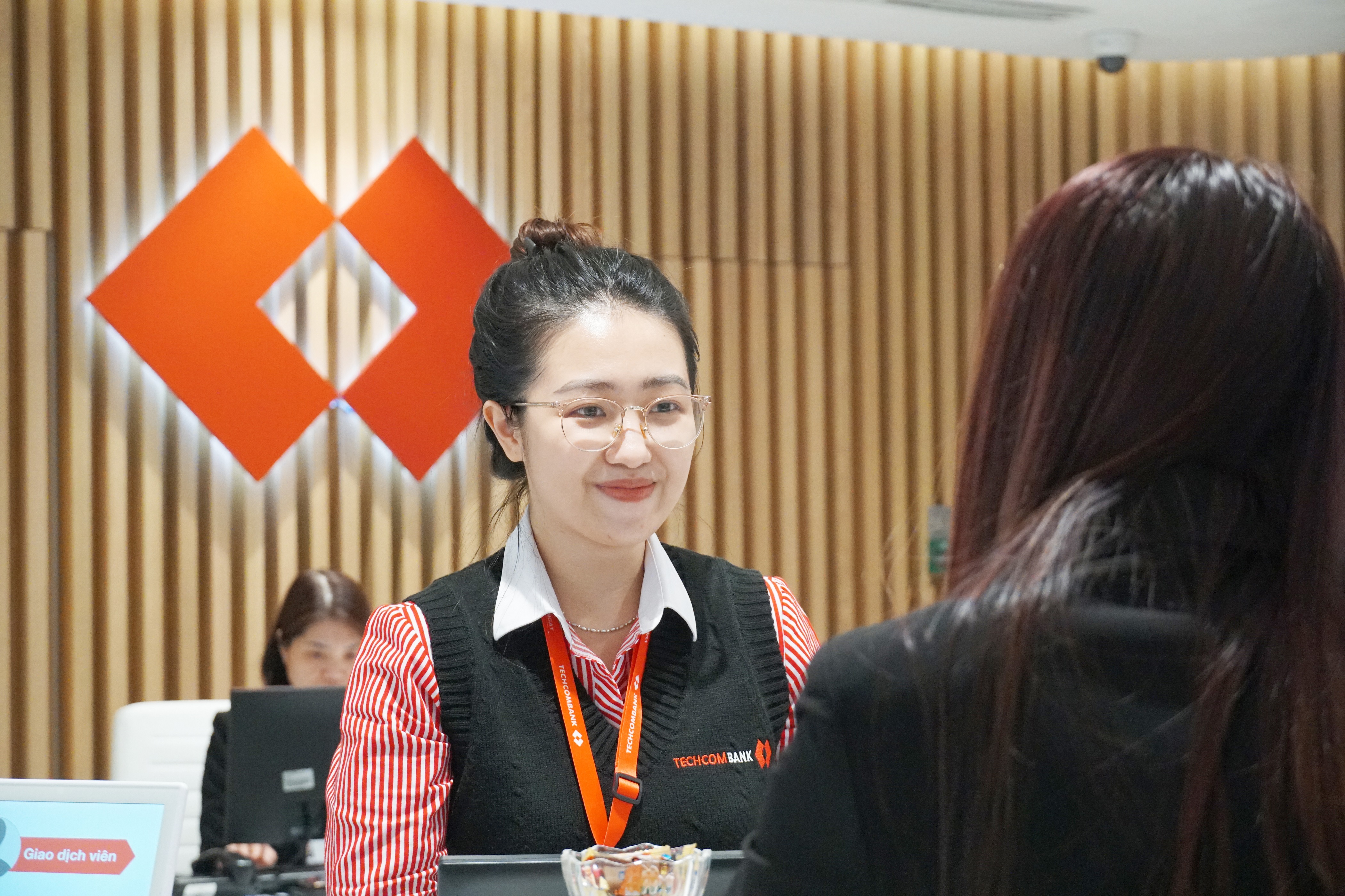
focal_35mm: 81
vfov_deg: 16.9
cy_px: 448
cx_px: 672
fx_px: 3026
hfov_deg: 25.1
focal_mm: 54
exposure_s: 1/160
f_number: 5
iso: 4000
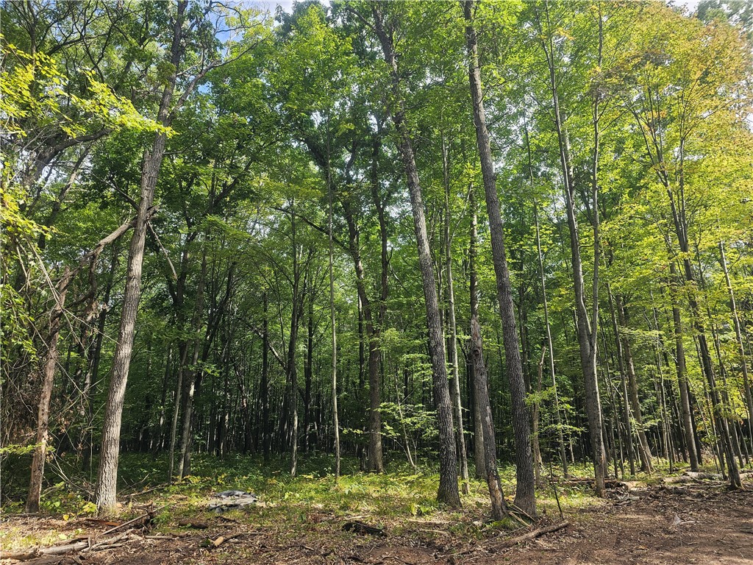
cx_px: 376
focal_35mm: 23
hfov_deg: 73.9
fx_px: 500
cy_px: 282
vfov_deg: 58.9
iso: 20
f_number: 1.7
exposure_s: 1/223
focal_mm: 6.3
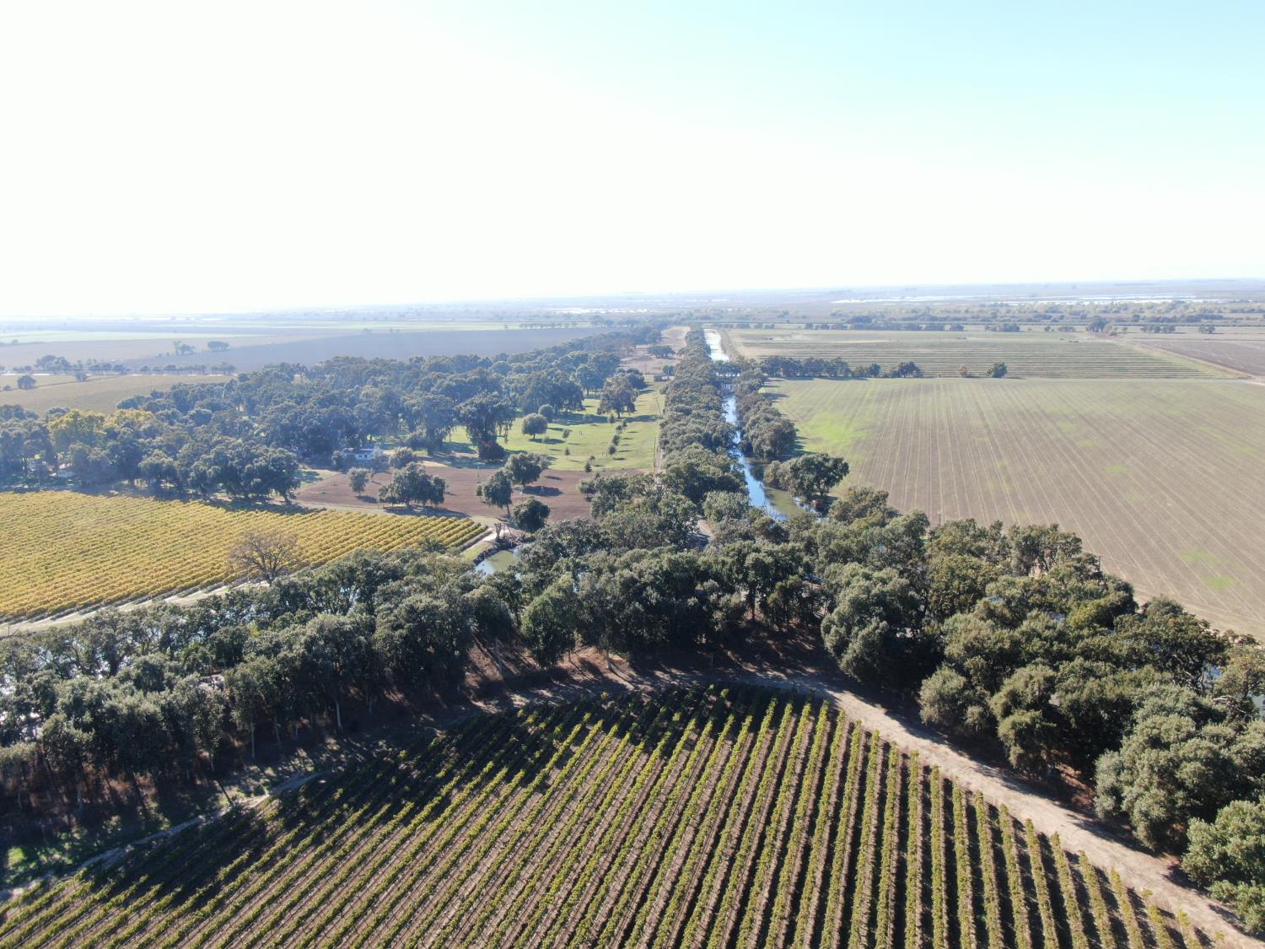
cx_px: 632
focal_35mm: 26
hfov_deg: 67.3
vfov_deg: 53.1
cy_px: 474
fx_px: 950
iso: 110
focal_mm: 4.58
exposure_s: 1/500
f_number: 2.9
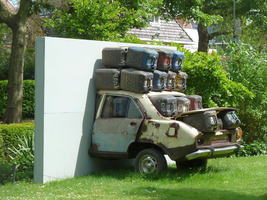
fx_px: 856
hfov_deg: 17.7
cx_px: 134
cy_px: 100
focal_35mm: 111
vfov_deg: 13.3
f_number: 4.4
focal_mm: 18.2
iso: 80
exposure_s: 1/200
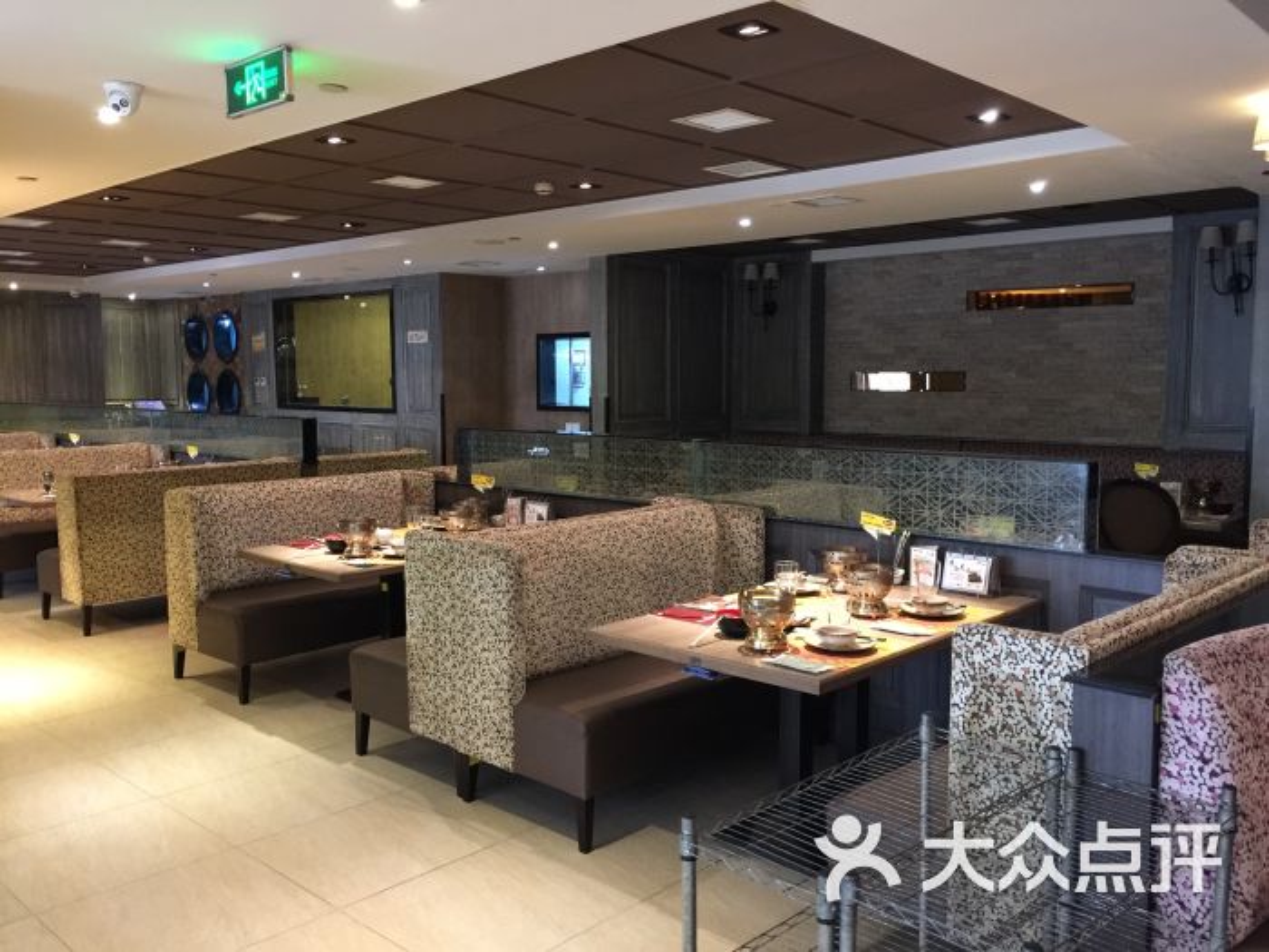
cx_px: 634
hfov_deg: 61.7
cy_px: 476
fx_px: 1063
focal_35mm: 29
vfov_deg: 48.2
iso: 160
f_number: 2.2
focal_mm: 4.15
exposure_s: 1/8
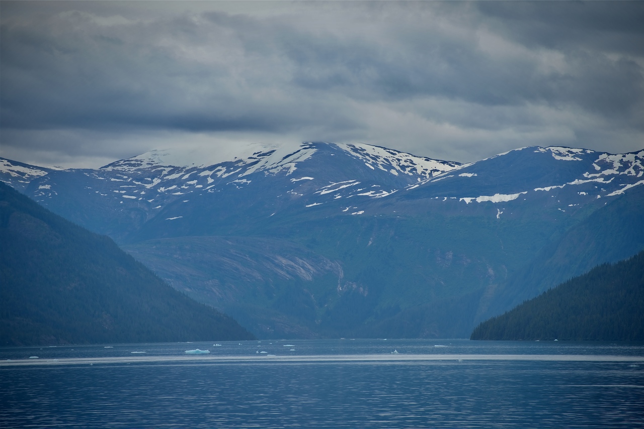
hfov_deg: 9.4
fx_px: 3936
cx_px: 322
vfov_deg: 6.2
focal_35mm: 220
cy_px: 214
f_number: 6.3
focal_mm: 220
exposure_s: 1/500
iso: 100
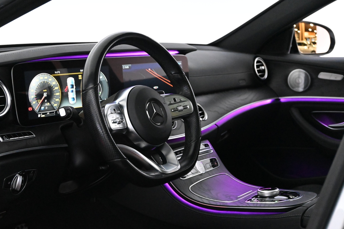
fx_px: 588
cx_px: 172
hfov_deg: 32.6
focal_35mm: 62
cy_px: 114
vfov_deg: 22.1
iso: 10000
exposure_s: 1/60
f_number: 5.6
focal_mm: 41
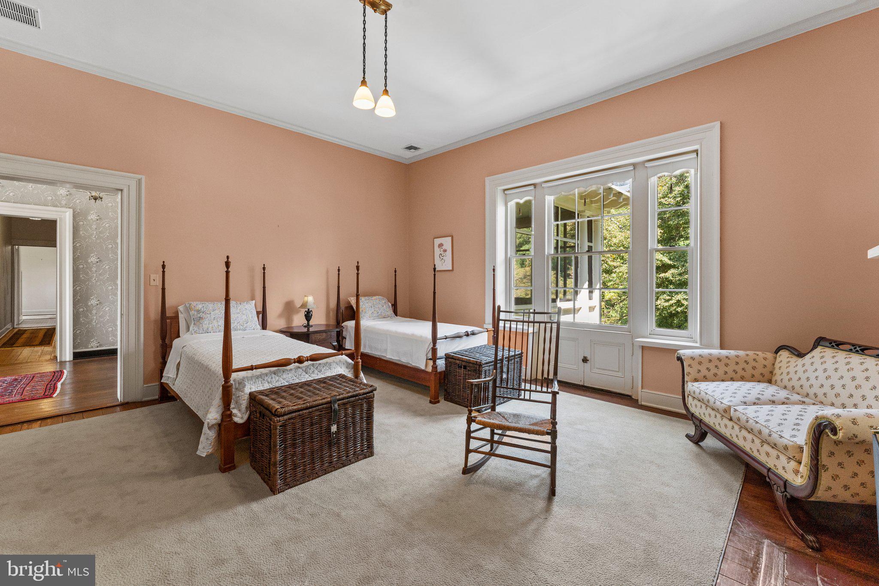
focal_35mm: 15
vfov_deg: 78.4
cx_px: 440
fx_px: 359
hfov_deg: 101.5
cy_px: 293
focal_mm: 14.7
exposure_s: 1/20
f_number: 8
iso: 500
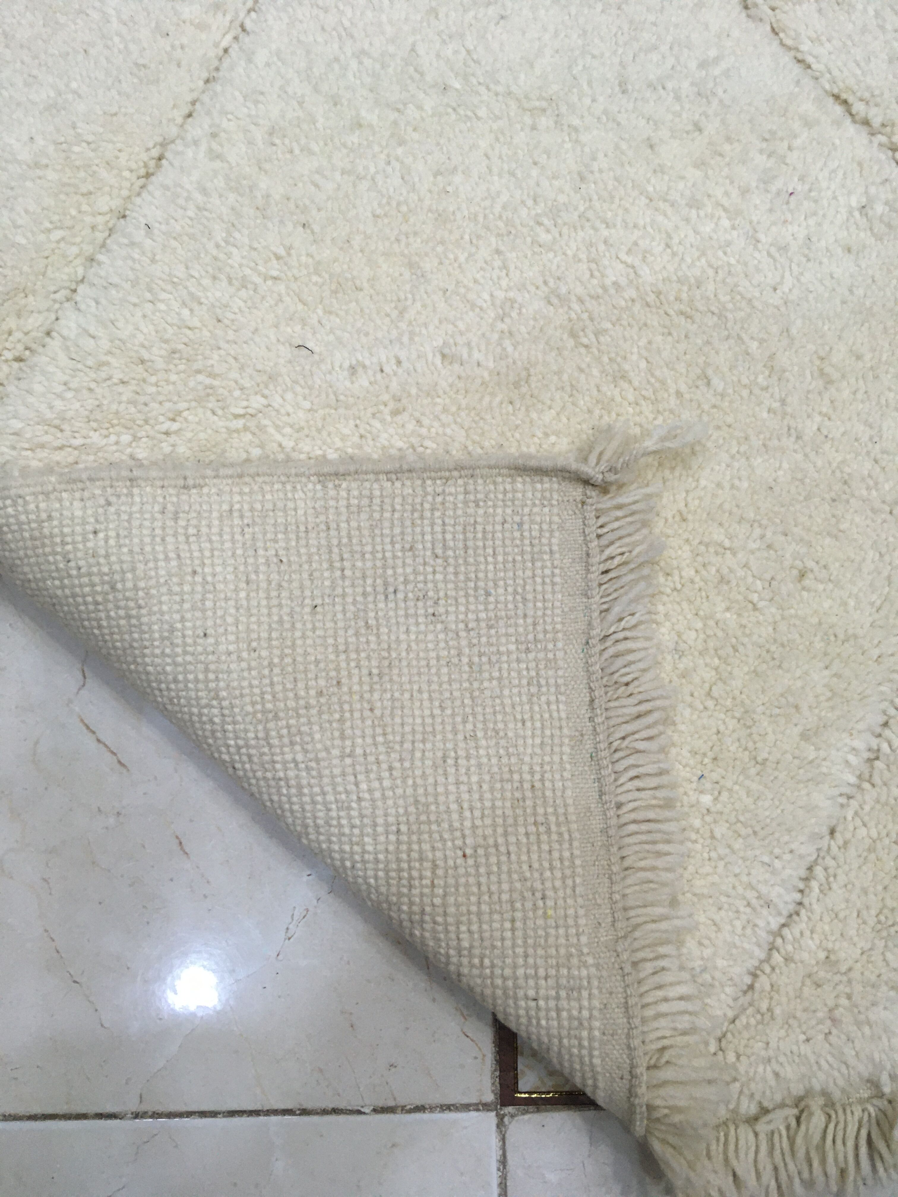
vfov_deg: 61.7
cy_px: 598
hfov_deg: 48.2
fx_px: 1003
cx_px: 449
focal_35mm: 29
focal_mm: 4.15
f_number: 2.2
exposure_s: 1/30
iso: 80
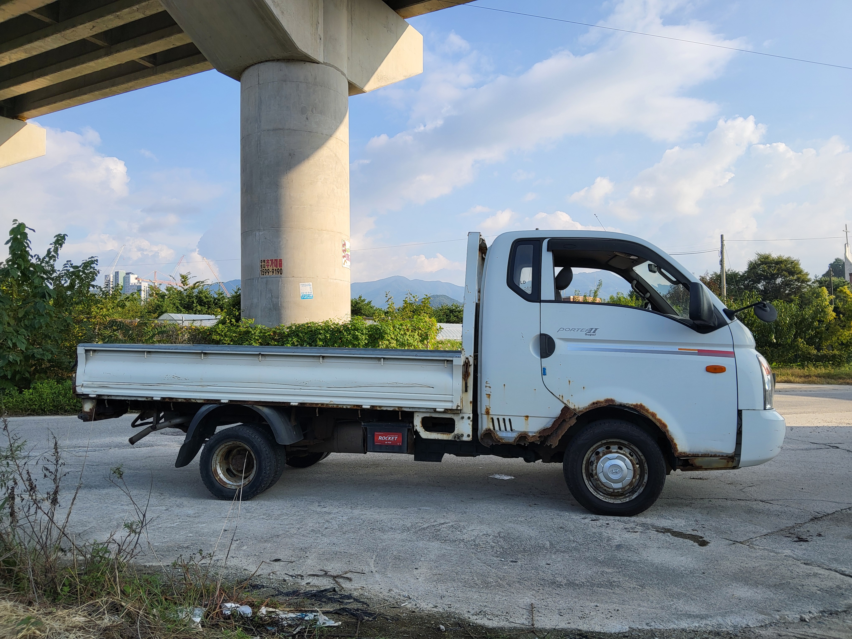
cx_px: 426
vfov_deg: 53.1
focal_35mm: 26
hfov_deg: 67.3
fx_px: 640
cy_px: 320
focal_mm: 3.98
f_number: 1.8
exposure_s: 1/538
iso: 12
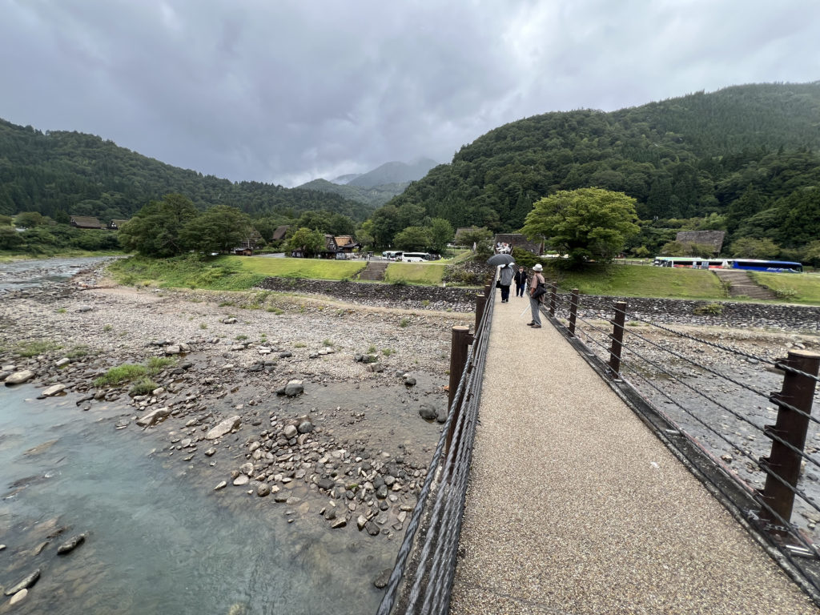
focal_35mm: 13
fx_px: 308
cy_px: 308
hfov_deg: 106.2
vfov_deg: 89.9
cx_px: 410
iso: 32
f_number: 1.8
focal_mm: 1.57
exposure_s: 1/531
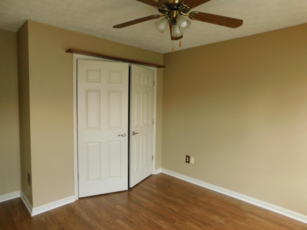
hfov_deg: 73.9
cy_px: 115
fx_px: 204
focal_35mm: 23
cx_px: 154
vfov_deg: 58.9
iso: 400
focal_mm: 4
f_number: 3
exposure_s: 1/20
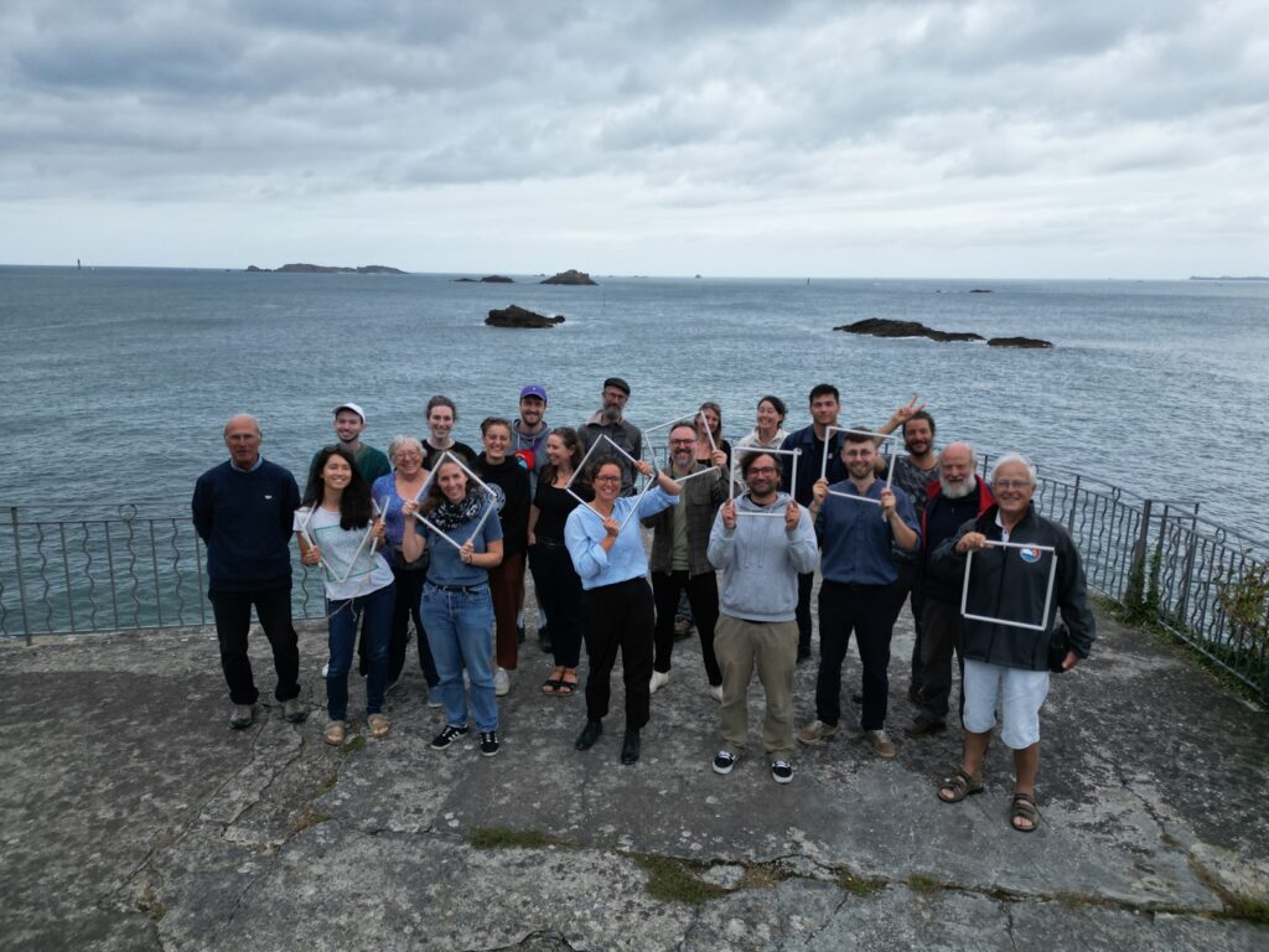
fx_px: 880
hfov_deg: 71.6
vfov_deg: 56.8
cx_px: 634
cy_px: 476
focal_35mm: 24
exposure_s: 1/1600
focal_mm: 6.72
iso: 140
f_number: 1.7
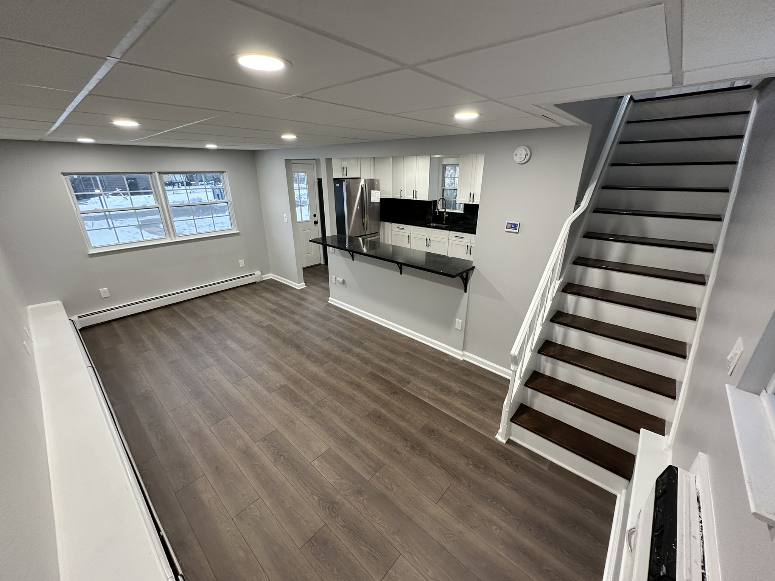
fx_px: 313
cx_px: 388
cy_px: 290
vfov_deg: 85.7
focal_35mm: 14
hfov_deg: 102.1
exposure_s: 1/60
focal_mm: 2.22
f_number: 2.2
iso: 160
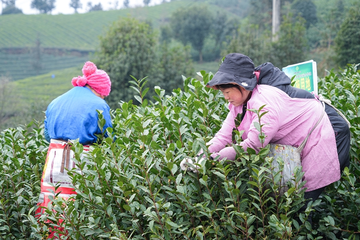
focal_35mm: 112
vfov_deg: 12.2
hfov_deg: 18.3
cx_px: 180
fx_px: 1120
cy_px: 120
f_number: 6.3
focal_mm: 112
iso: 250
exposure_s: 1/100
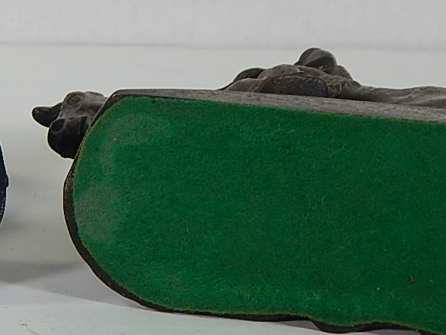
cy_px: 157
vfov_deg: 14.1
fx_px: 1353
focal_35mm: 105
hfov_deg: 18.4
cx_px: 29
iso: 125
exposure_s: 1/50
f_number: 3.4
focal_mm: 6.8
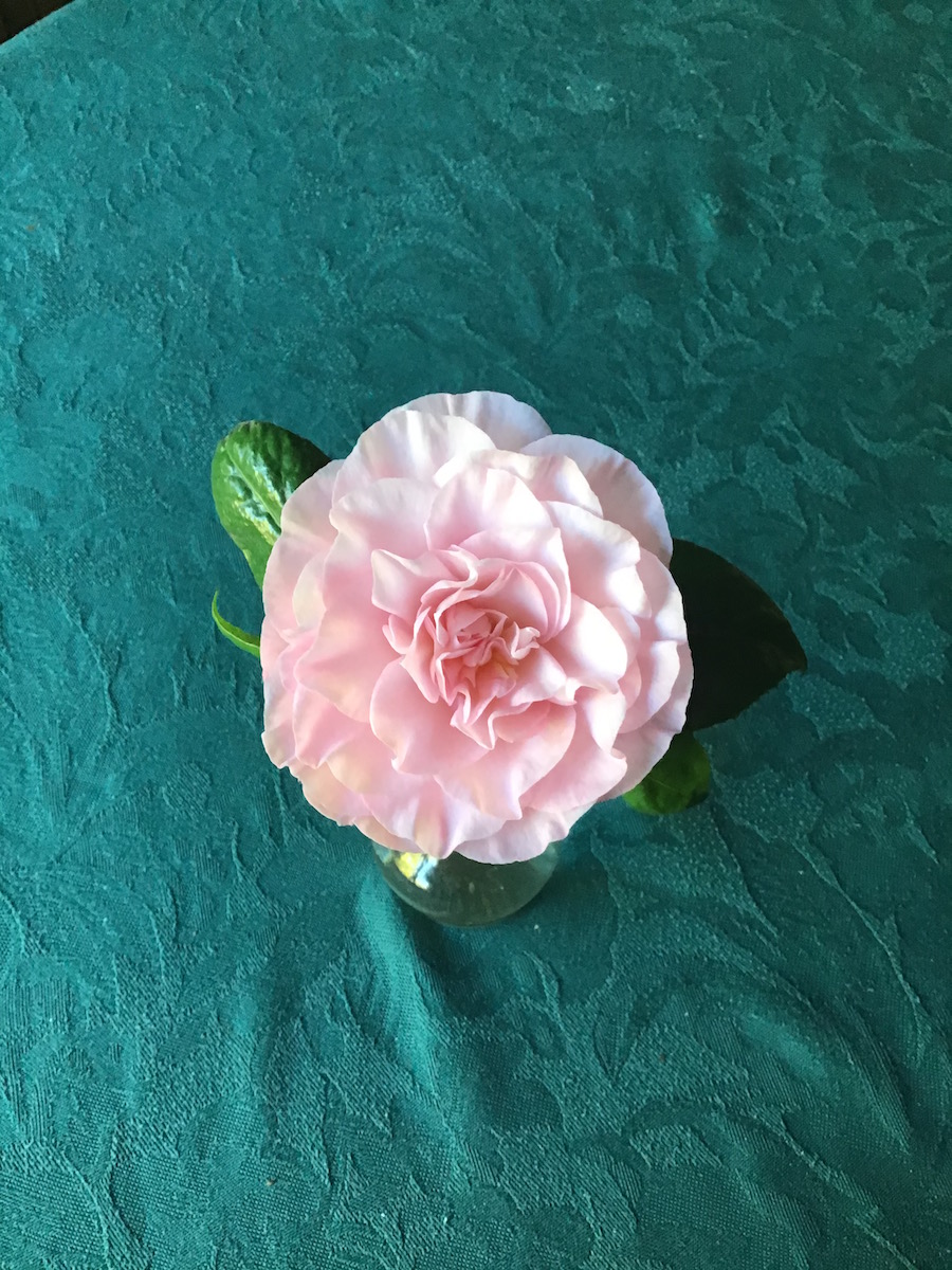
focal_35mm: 31
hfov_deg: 45.4
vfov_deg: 58.4
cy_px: 635
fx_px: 1137
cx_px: 476
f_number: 2.4
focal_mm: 3.3
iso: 125
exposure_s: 1/33
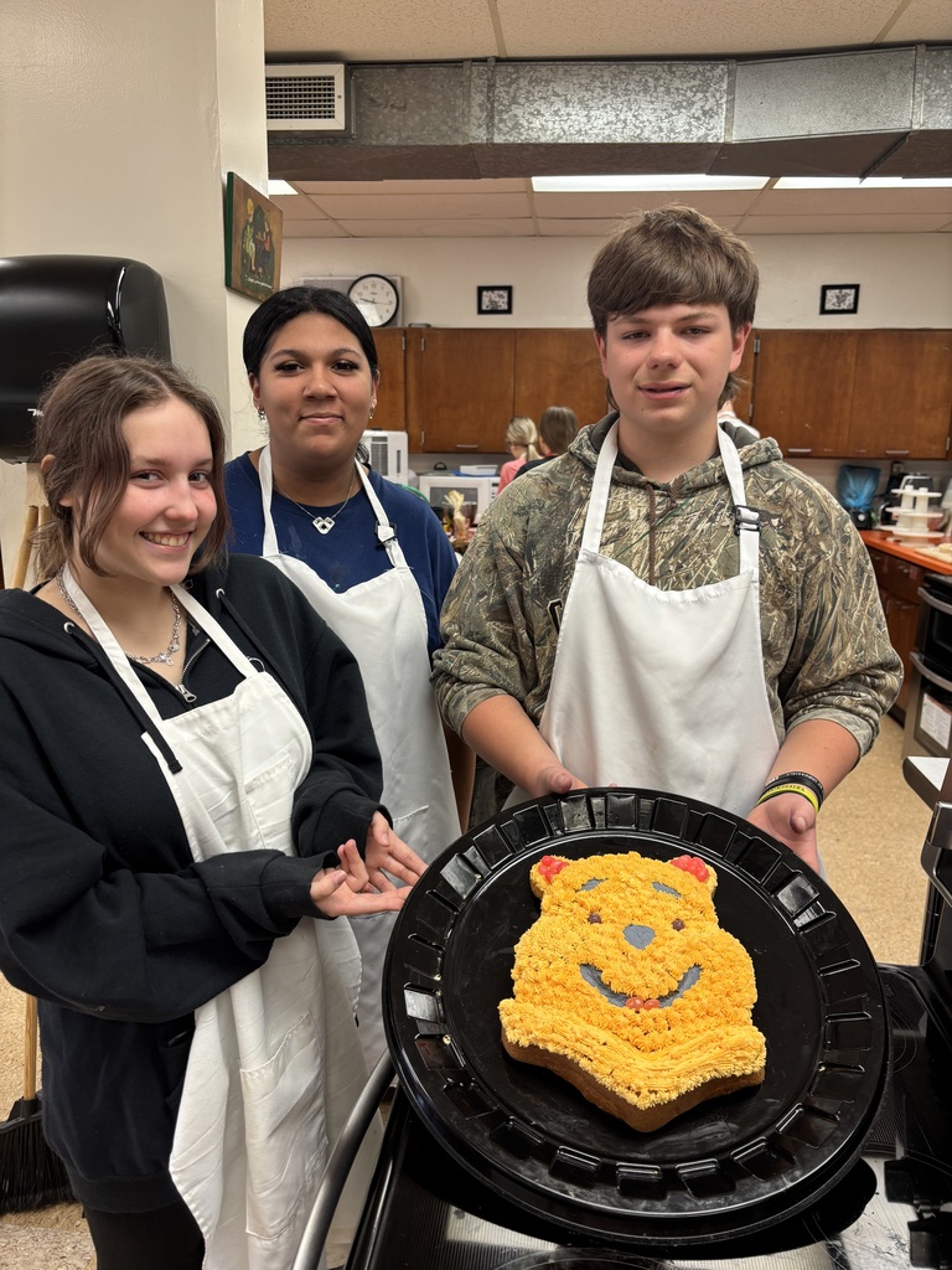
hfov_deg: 53.1
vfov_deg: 67.3
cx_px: 476
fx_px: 953
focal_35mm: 26
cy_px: 635
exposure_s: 1/60
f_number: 1.6
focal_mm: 5.96
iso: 80
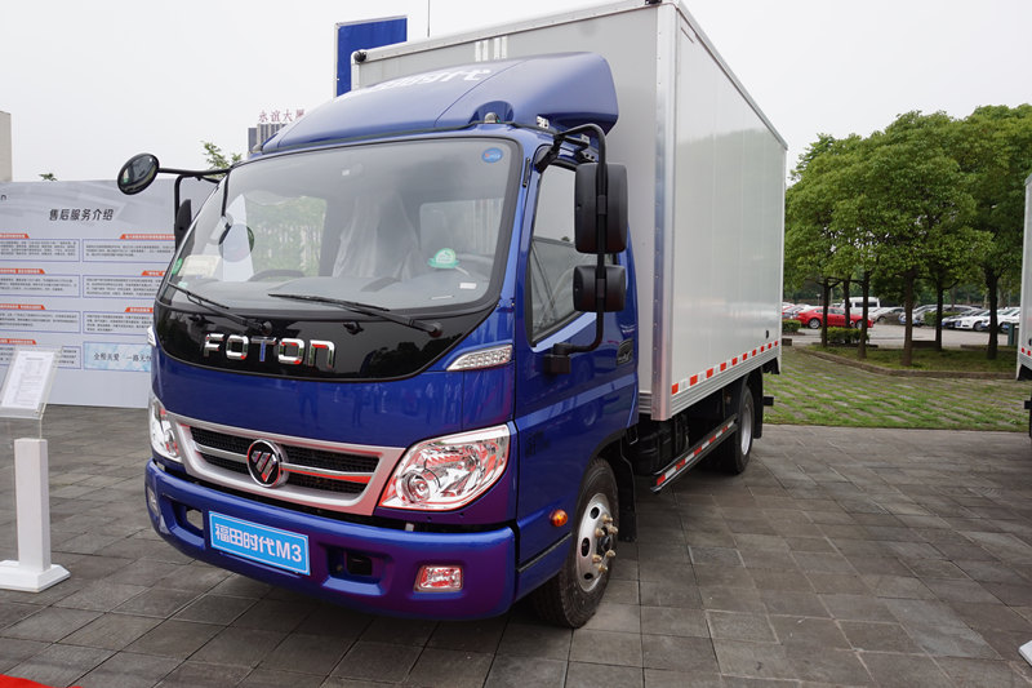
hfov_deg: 73.8
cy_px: 344
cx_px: 516
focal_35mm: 24
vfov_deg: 53.1
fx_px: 688
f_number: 9
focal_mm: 16
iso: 100
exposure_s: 1/80
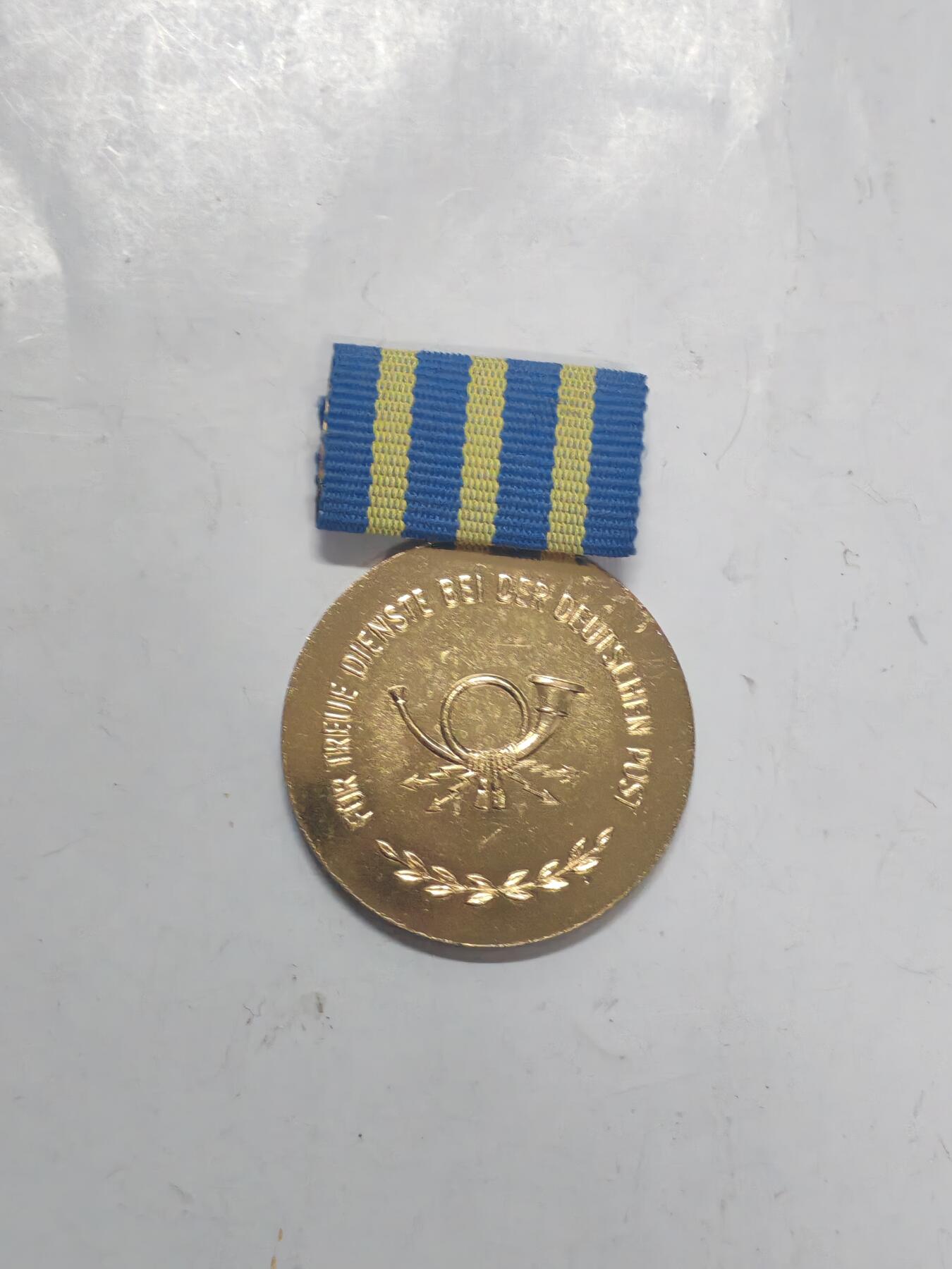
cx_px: 476
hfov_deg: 21.6
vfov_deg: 28.6
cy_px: 634
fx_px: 2493
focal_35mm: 68
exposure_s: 1/33
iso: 640
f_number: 1.95
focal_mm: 5.52
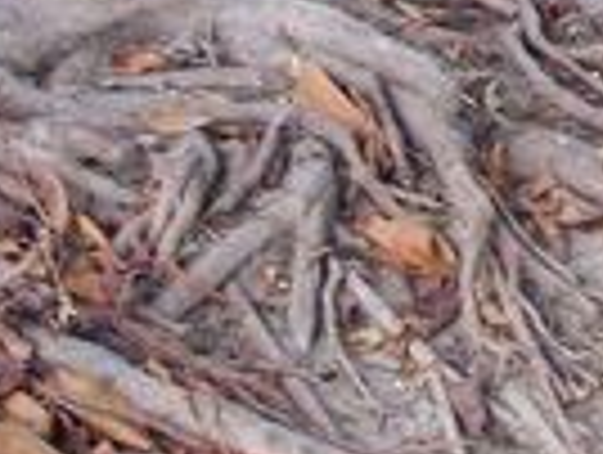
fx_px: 3124
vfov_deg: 8.0
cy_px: -396
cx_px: 736
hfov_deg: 10.8
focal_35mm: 179
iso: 160
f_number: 3
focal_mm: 7.6
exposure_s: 1/8.84
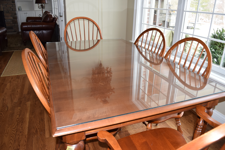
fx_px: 169
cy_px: 75
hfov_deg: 67.4
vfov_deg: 47.9
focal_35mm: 27
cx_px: 112
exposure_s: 1/125
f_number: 5.6
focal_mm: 18
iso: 640
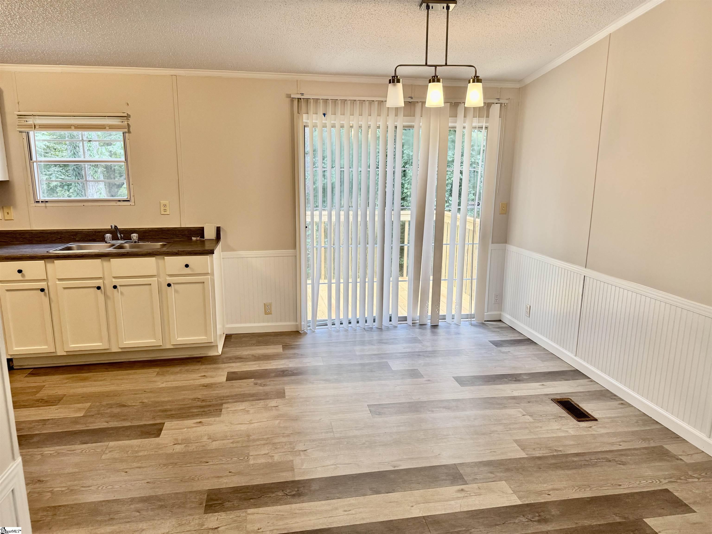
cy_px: 267
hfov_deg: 71.6
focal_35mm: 24
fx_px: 494
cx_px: 356
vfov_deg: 56.8
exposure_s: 1/120
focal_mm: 6.76
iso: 160
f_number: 1.78
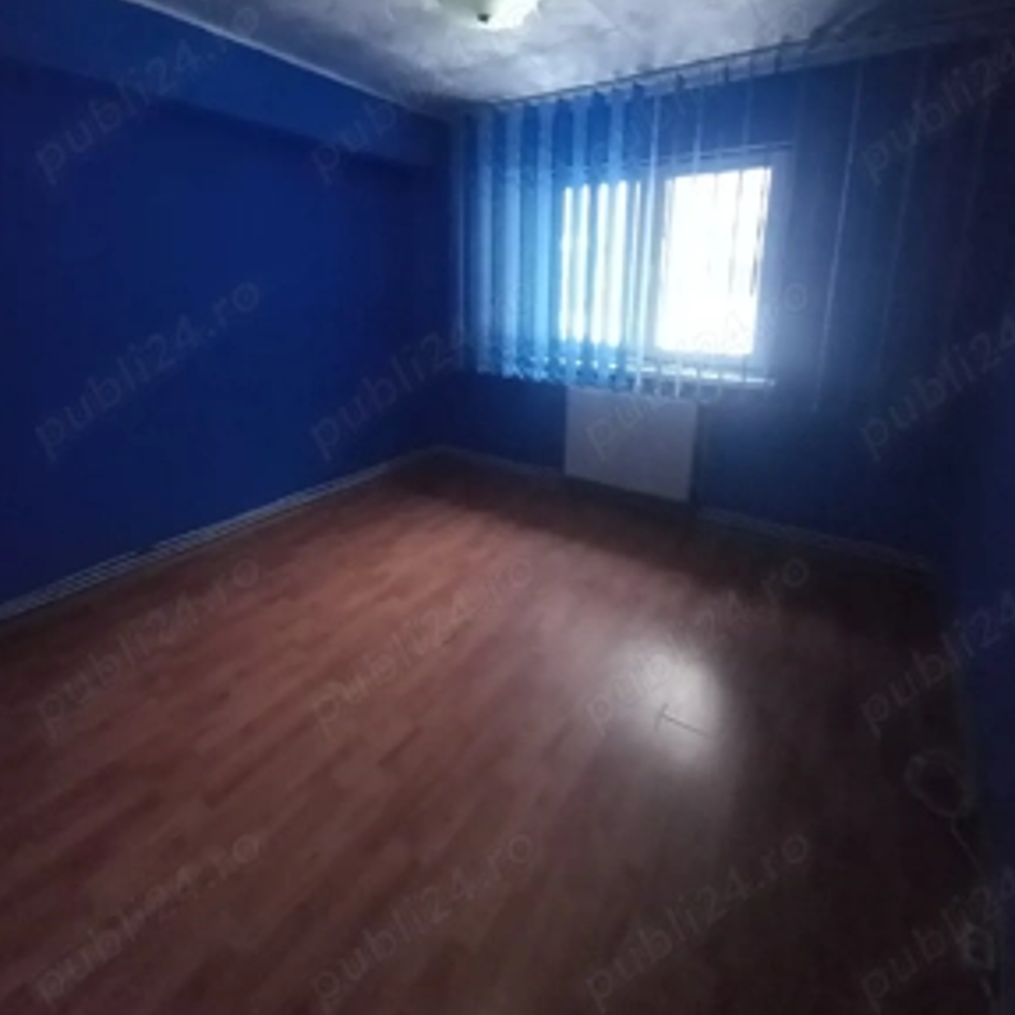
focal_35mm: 16
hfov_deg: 87.4
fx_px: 531
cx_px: 492
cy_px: 407
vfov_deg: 86.4
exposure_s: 1/14
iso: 500
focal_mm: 1.13
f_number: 2.2
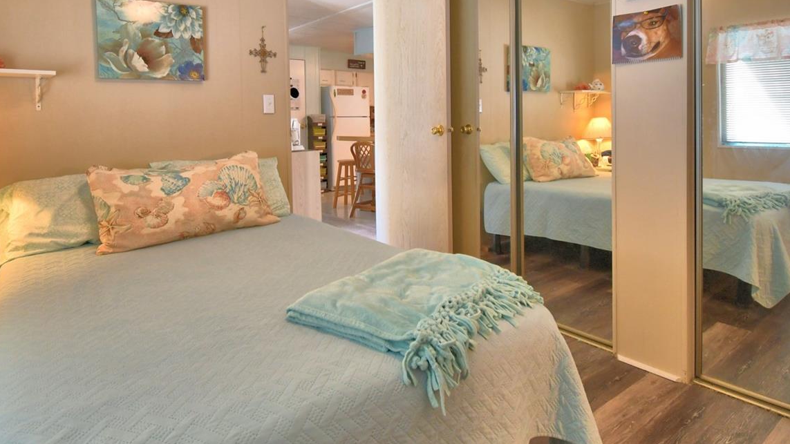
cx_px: 383
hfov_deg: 81.2
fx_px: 461
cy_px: 134
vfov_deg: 50.2
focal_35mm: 22
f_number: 4.5
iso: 400
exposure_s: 1/40
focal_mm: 10
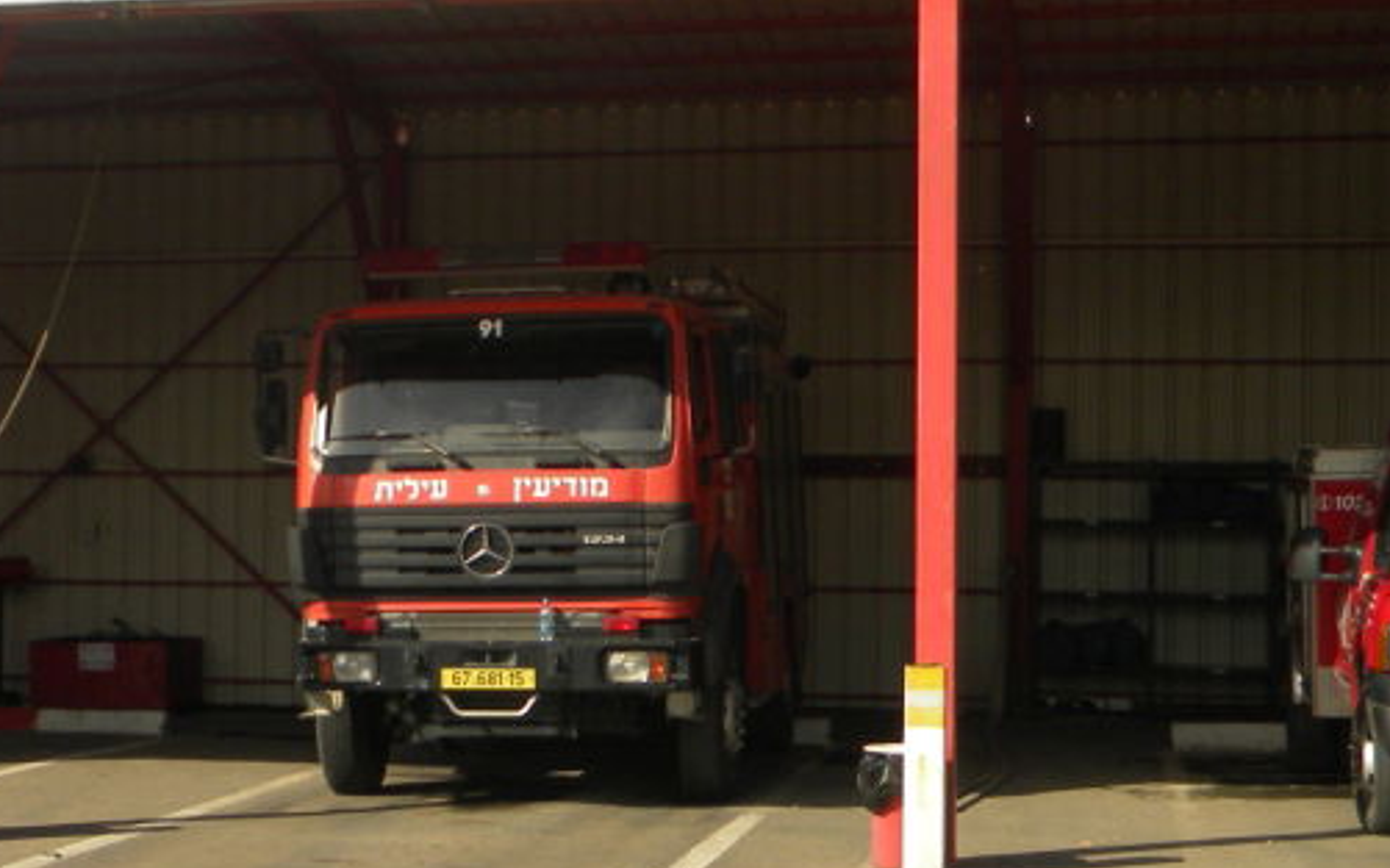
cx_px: 247
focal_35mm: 78
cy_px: 596
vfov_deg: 16.7
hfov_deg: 25.9
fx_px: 2954
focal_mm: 6.4
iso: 80
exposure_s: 1/254
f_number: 7.4
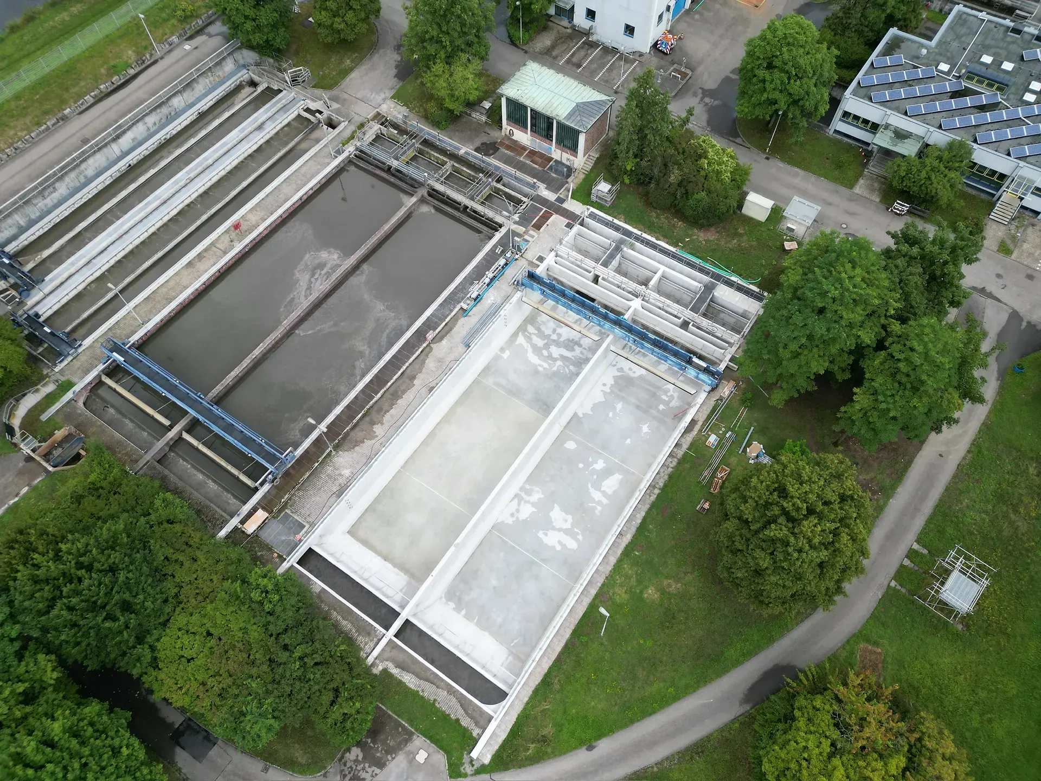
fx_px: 722
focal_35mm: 24
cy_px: 390
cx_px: 520
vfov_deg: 56.8
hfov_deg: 71.6
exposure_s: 1/1600
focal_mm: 6.72
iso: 150
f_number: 1.7
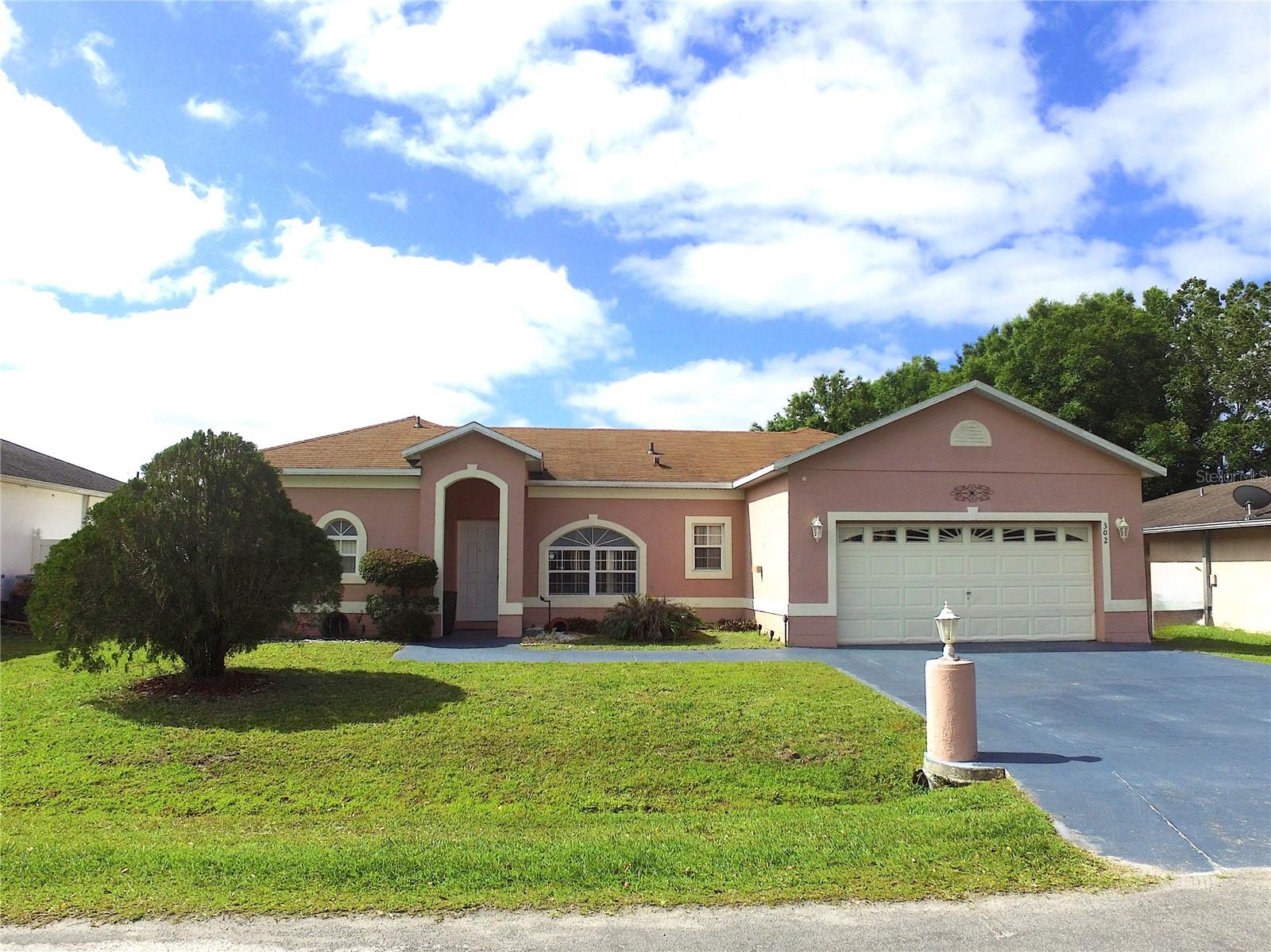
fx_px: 734
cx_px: 636
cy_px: 476
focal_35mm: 20
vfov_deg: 65.9
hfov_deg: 81.8
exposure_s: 1/2041
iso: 100
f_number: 2.8
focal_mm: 3.61
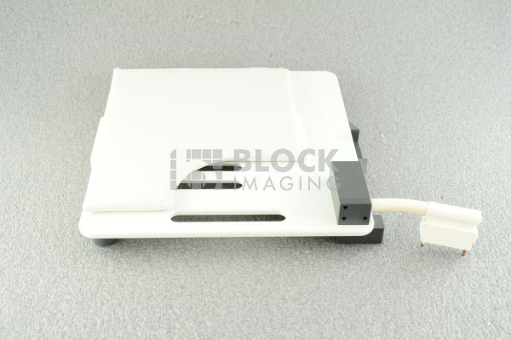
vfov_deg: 26.9
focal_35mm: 50
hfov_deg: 39.6
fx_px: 709
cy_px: 170
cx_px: 256
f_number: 7.1
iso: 1600
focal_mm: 50
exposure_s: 1/125
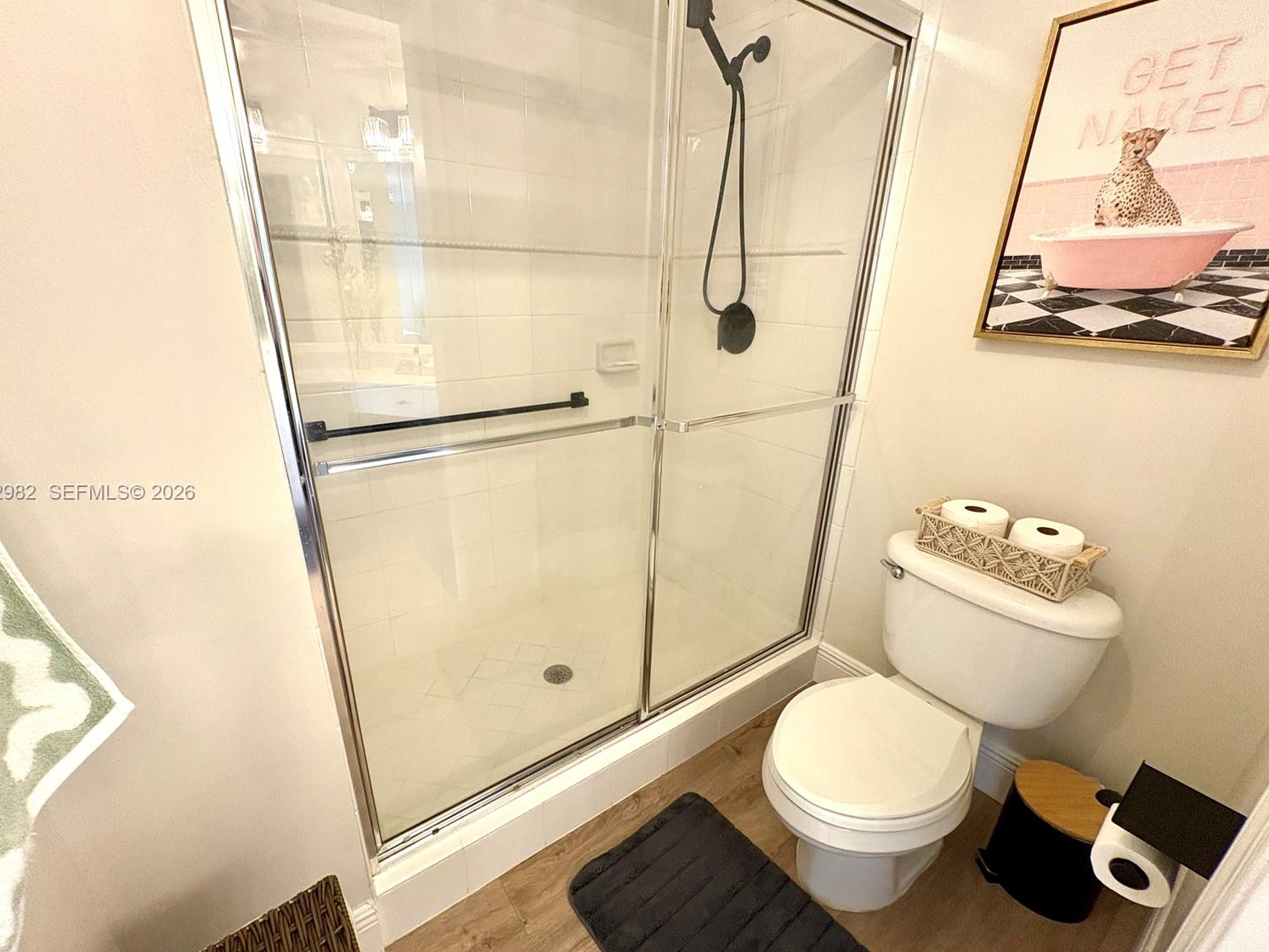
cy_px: 493
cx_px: 609
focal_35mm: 15
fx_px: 550
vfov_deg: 81.7
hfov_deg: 98.1
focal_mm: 2.22
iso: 250
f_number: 2.2
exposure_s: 1/60
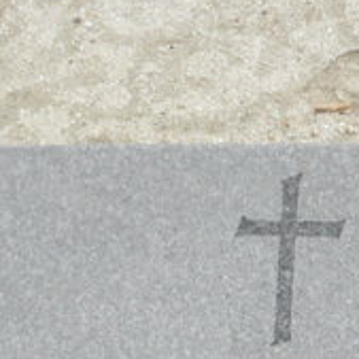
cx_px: 391
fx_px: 1326
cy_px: 508
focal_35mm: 113
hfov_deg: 15.0
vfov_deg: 14.6
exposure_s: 1/400
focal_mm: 4.83
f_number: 6.3
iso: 200
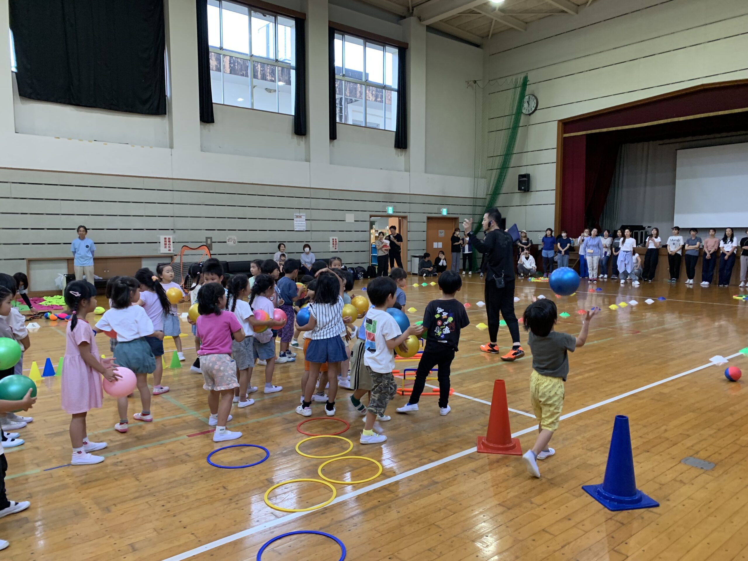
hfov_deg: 67.3
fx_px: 562
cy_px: 280
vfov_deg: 53.1
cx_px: 374
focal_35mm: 26
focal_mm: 4.25
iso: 125
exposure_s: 1/60
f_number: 1.8
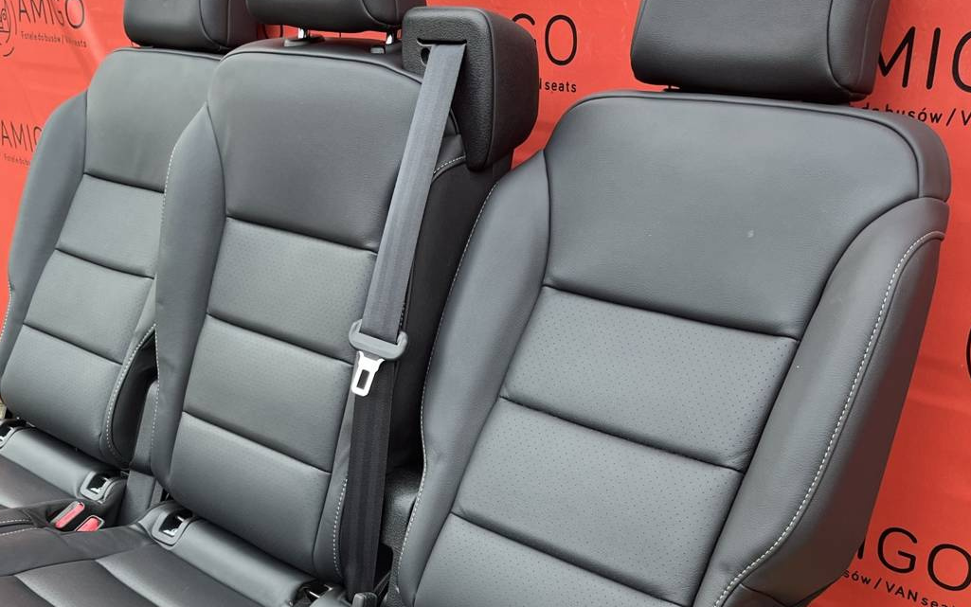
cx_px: 462
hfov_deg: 46.2
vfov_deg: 28.9
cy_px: 524
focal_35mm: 43
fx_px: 1138
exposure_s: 1/195
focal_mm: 5.1
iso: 40
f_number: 1.6
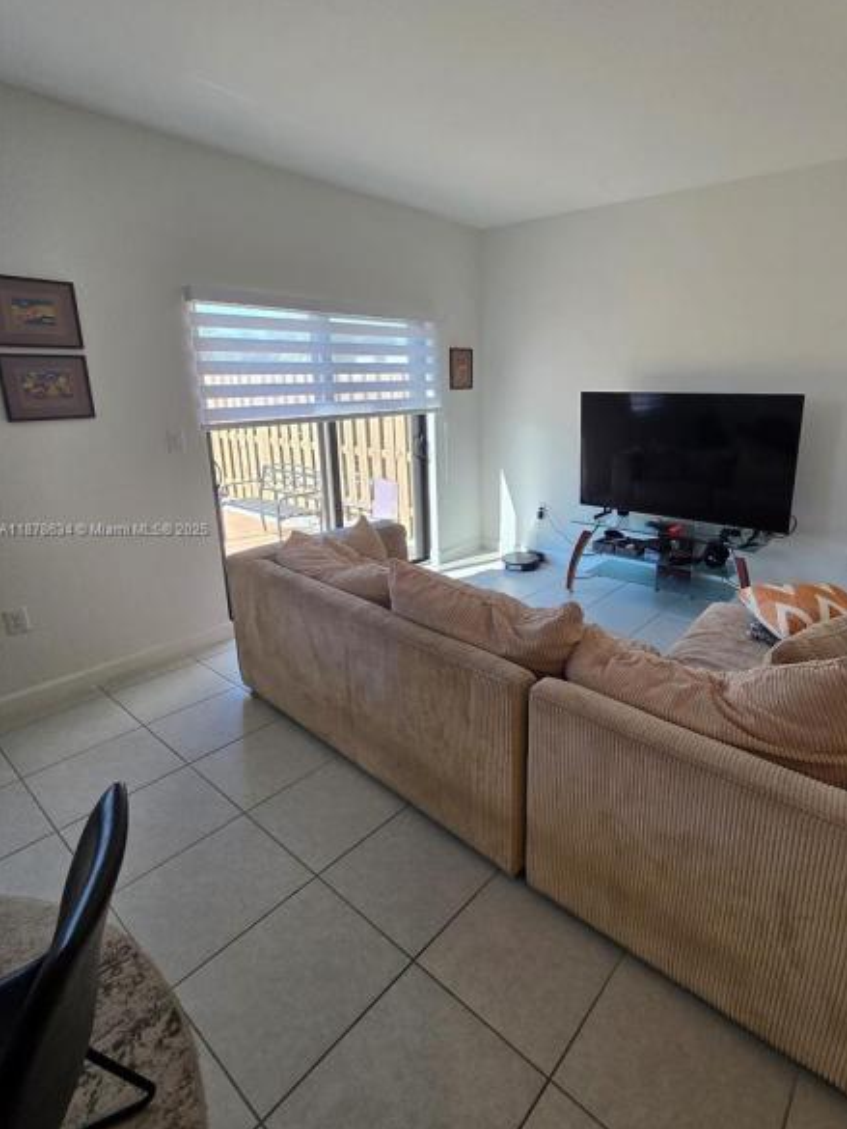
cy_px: 531
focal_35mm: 16
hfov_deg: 77.0
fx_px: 522
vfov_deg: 94.4
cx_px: 517
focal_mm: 2.2
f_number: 2.2
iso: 80
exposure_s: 1/120
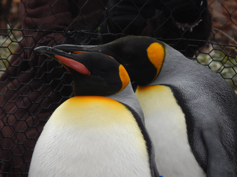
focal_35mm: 675
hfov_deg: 2.9
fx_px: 4621
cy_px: 88
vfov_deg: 2.2
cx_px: 118
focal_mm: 120
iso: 360
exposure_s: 1/250
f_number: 5.8
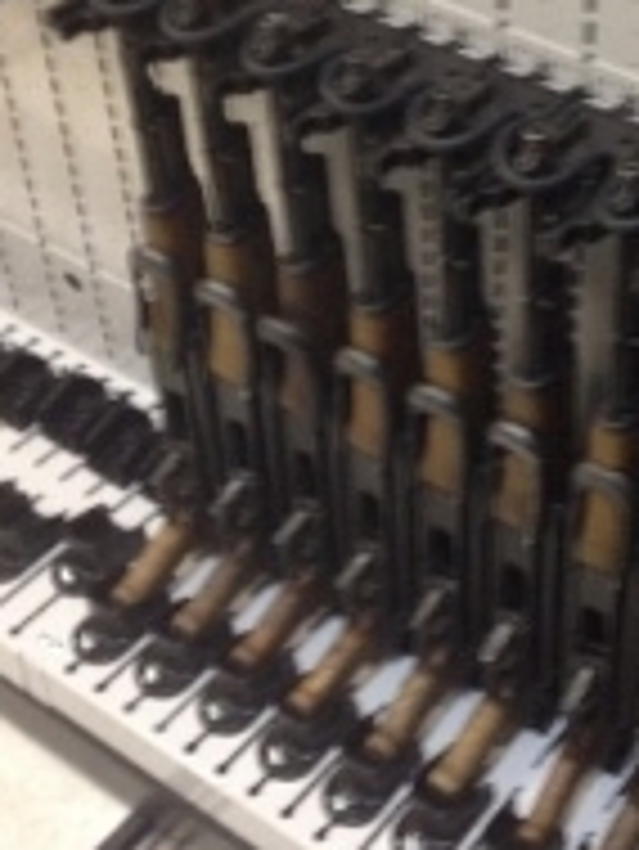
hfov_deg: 21.3
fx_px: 1672
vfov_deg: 28.5
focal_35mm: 68
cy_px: 331
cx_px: 547
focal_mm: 4.28
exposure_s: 1/20
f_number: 2.4
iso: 200
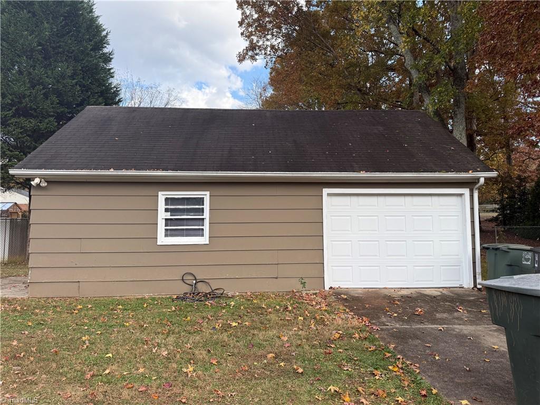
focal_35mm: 24
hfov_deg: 71.6
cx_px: 270
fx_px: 374
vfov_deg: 56.8
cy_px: 202
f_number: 1.78
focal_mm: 6.76
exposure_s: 1/1156
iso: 100
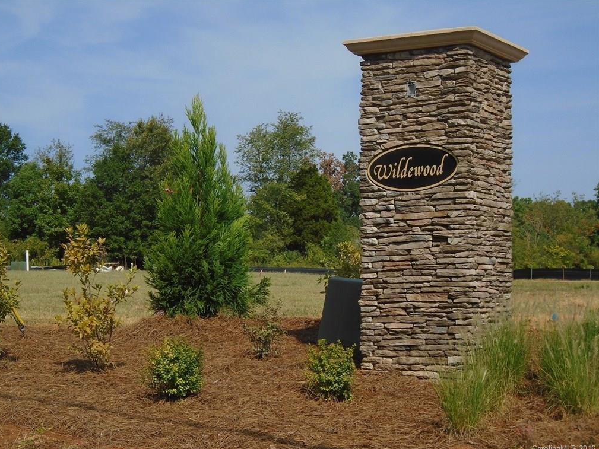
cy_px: 227
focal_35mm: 69
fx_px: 1194
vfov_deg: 21.3
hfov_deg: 28.2
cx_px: 296
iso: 100
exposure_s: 1/640
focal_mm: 12
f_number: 5.5
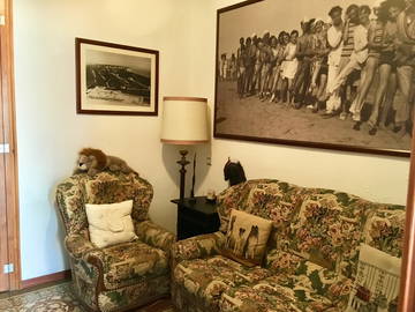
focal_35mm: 29
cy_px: 156
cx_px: 208
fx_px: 348
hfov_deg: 61.7
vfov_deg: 48.2
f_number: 2.2
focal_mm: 4.15
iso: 250
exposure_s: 1/17
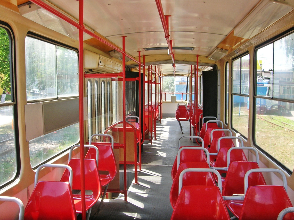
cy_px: 110
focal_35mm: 34
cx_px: 147
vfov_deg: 41.8
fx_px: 289
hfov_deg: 54.0
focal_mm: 5.7
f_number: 4.9
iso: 50
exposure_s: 1/54
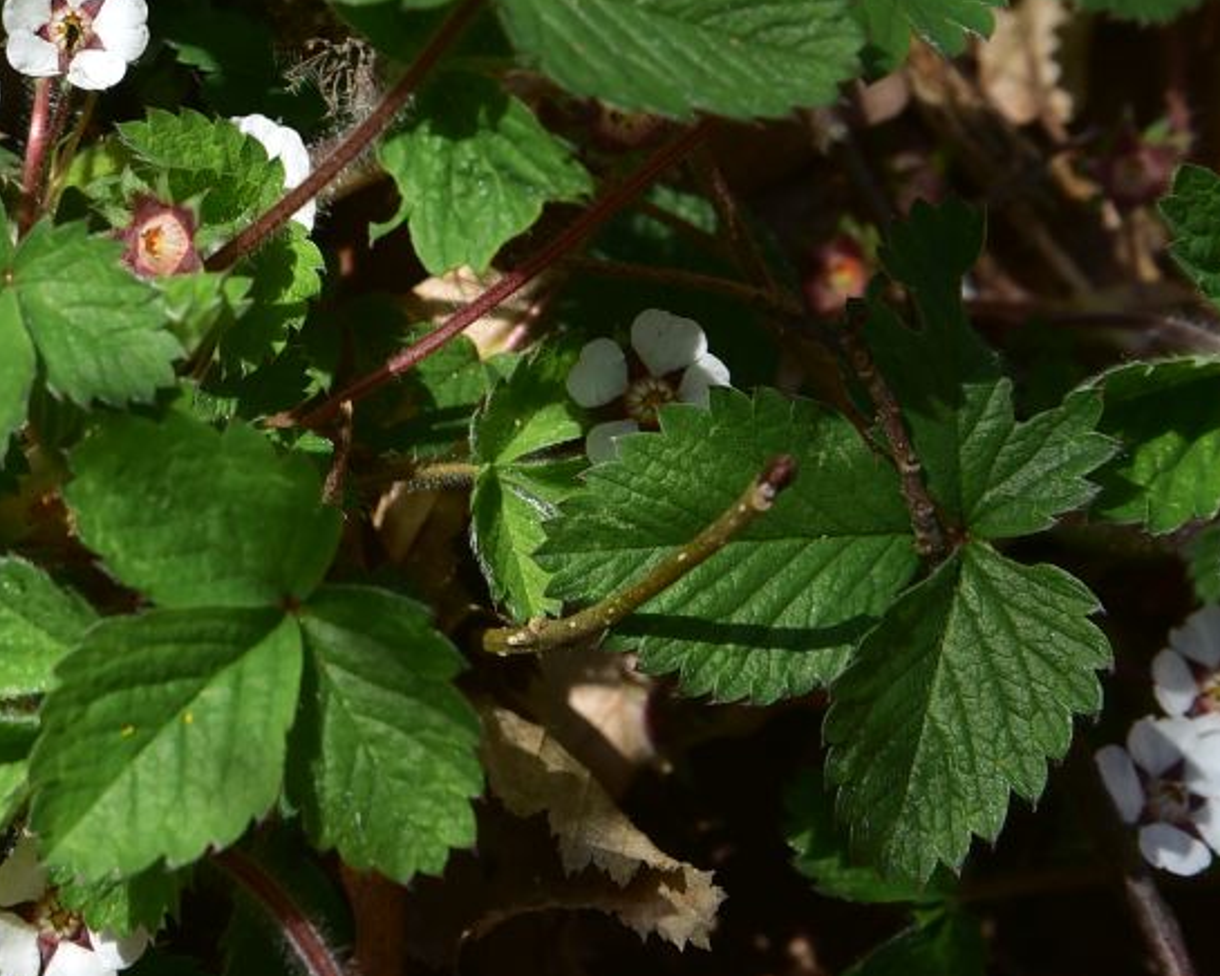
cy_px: 118
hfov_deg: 16.7
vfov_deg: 13.6
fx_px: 4044
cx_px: -107
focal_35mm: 112
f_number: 11
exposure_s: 1/125
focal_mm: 50
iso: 160
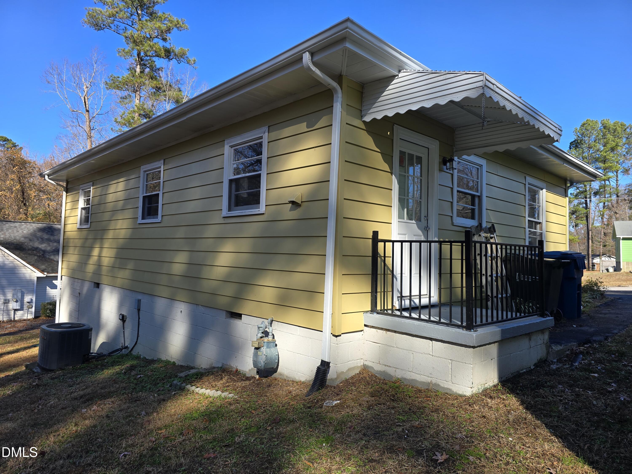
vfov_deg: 58.9
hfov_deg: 73.9
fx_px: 420
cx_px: 316
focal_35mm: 23
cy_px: 237
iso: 12
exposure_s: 1/335
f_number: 1.7
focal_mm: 6.3
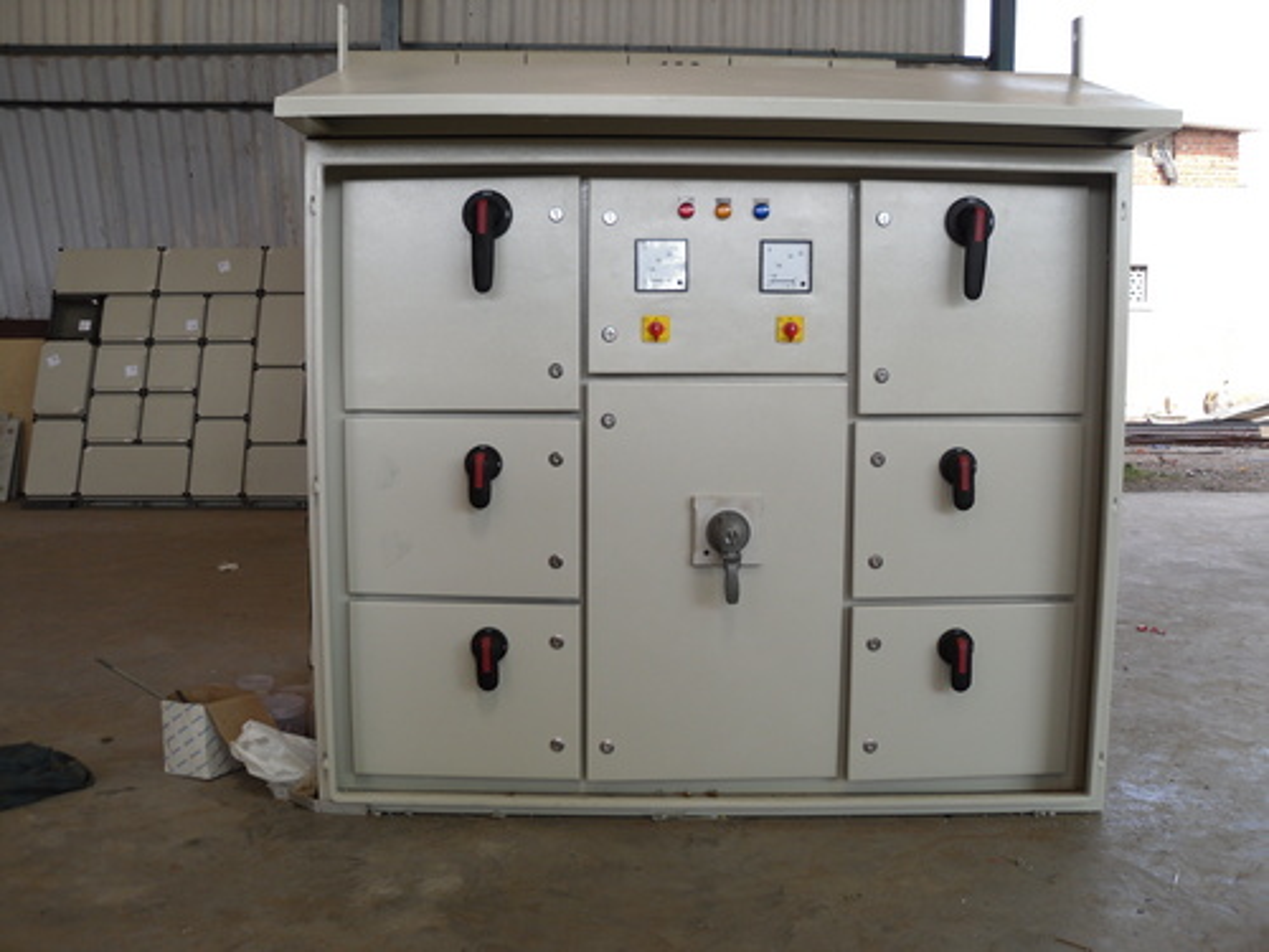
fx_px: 1246
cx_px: 634
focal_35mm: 34
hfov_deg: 54.0
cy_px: 476
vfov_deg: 41.8
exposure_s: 1/158
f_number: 2.8
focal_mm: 6
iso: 80
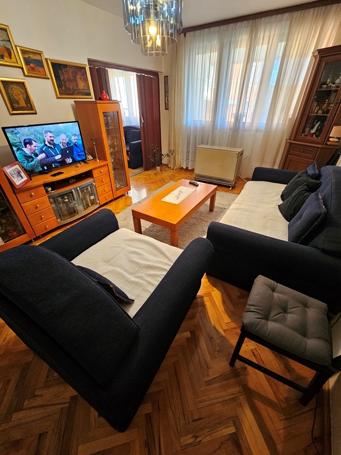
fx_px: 171
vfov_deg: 106.2
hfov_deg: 89.9
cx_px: 170
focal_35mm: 13
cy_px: 228
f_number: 2.2
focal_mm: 2.2
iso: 320
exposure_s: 1/50
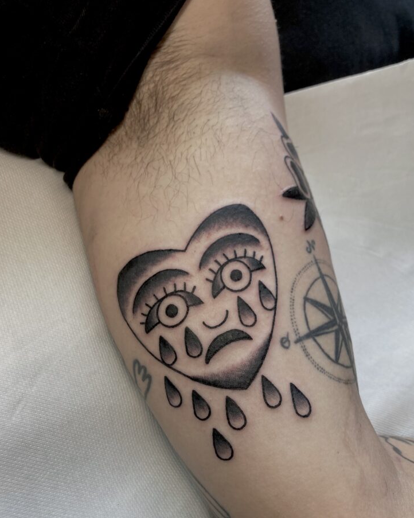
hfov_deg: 47.1
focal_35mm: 31
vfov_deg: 57.1
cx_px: 209
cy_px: 282
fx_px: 475
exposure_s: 1/100
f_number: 1.8
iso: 64
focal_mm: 3.99
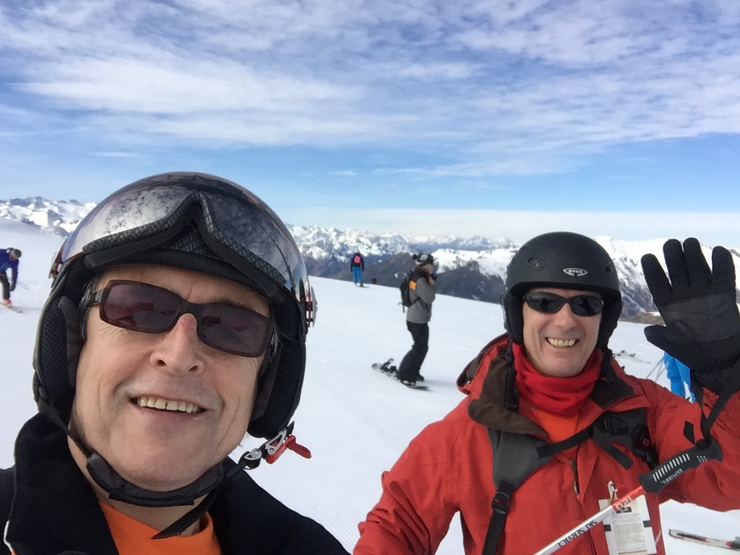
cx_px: 370
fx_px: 663
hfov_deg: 58.4
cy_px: 278
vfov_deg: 45.4
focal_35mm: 31
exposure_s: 1/1873
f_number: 2.2
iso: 32
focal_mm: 2.65
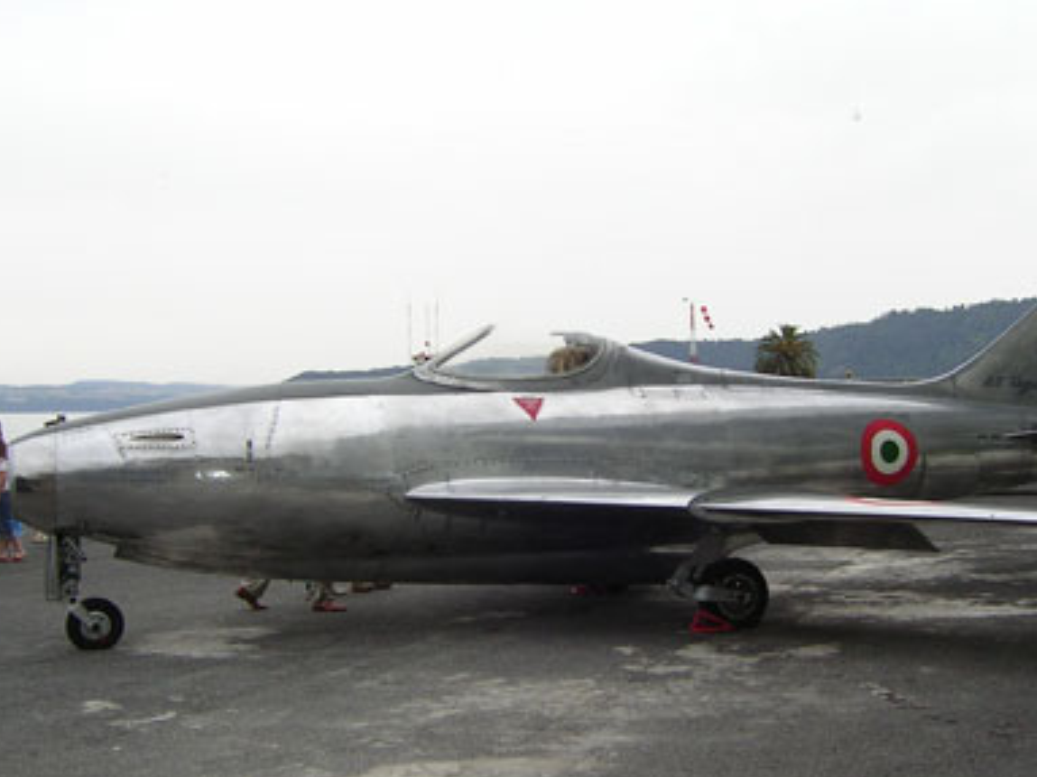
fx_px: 1408
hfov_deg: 40.4
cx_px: 590
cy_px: 437
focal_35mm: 47
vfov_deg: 30.8
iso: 71
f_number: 4.8
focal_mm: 5.6
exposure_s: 1/190
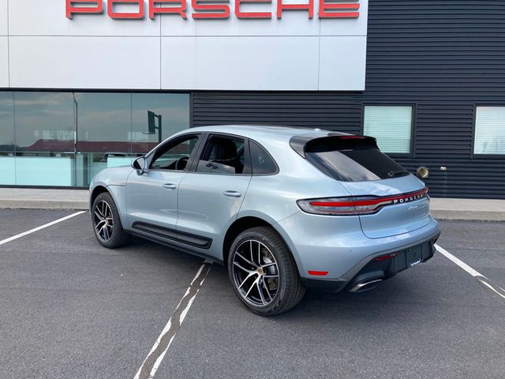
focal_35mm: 28
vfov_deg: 49.7
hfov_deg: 63.4
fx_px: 408
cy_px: 190
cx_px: 252
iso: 20
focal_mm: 3.99
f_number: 1.8
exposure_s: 1/510
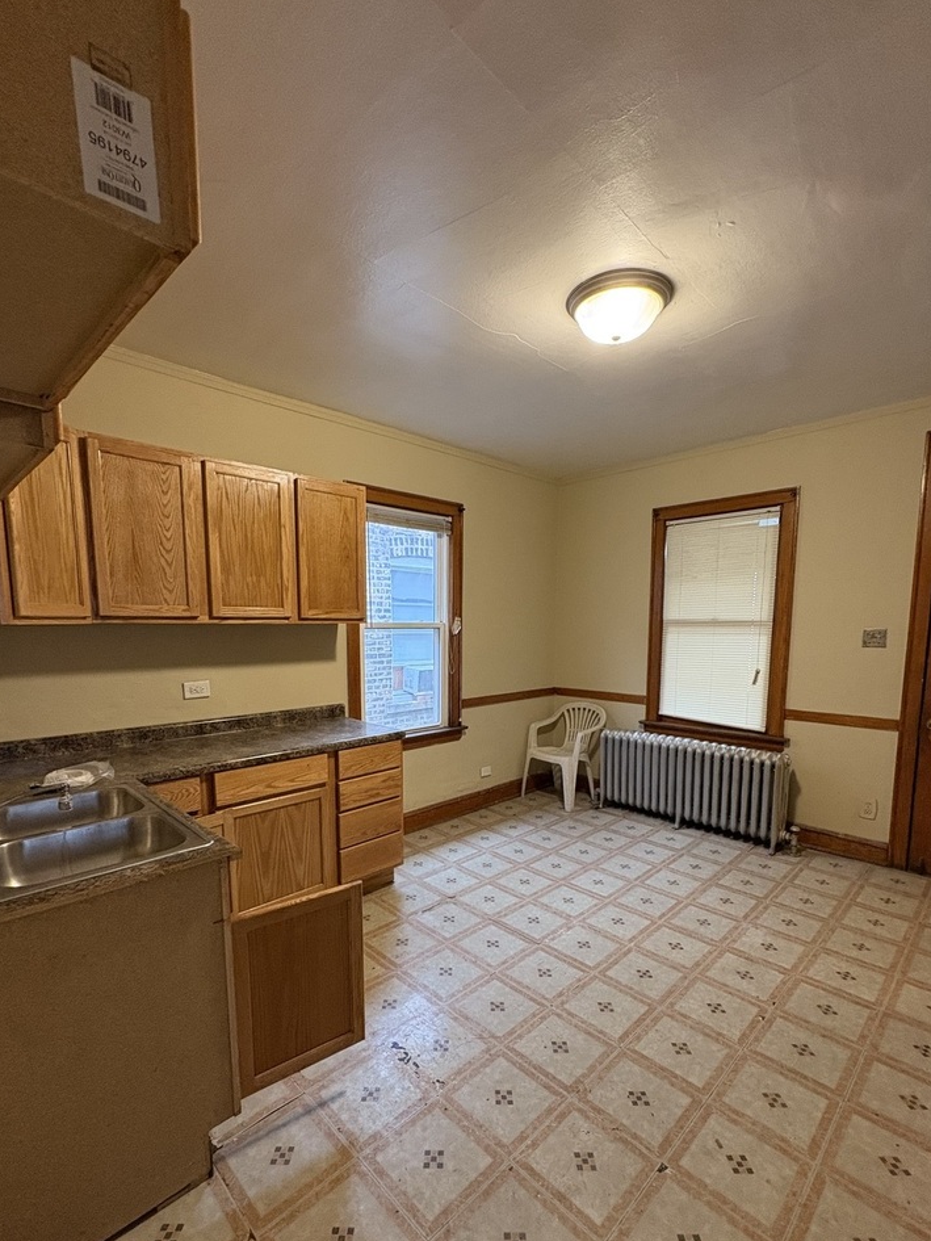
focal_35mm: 16
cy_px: 695
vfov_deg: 94.0
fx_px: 574
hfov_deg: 78.1
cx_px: 457
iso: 320
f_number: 2.2
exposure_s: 1/60
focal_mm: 2.22
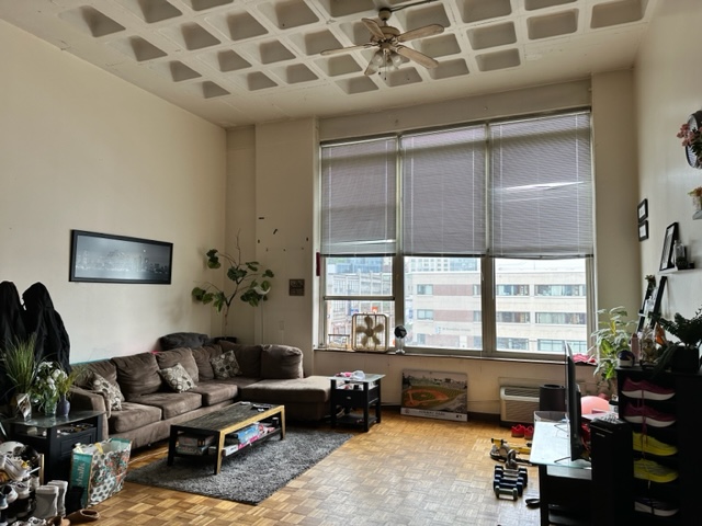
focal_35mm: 24
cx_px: 351
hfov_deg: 71.6
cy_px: 263
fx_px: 487
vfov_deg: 56.8
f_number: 1.78
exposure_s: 1/182
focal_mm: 6.86
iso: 80
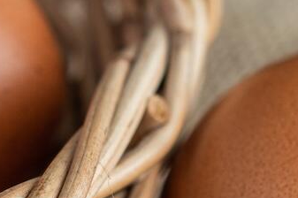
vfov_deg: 3.8
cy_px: 247
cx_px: -34
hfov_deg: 5.8
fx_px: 2944
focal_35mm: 356
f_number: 5
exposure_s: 1/100
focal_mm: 60
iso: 100
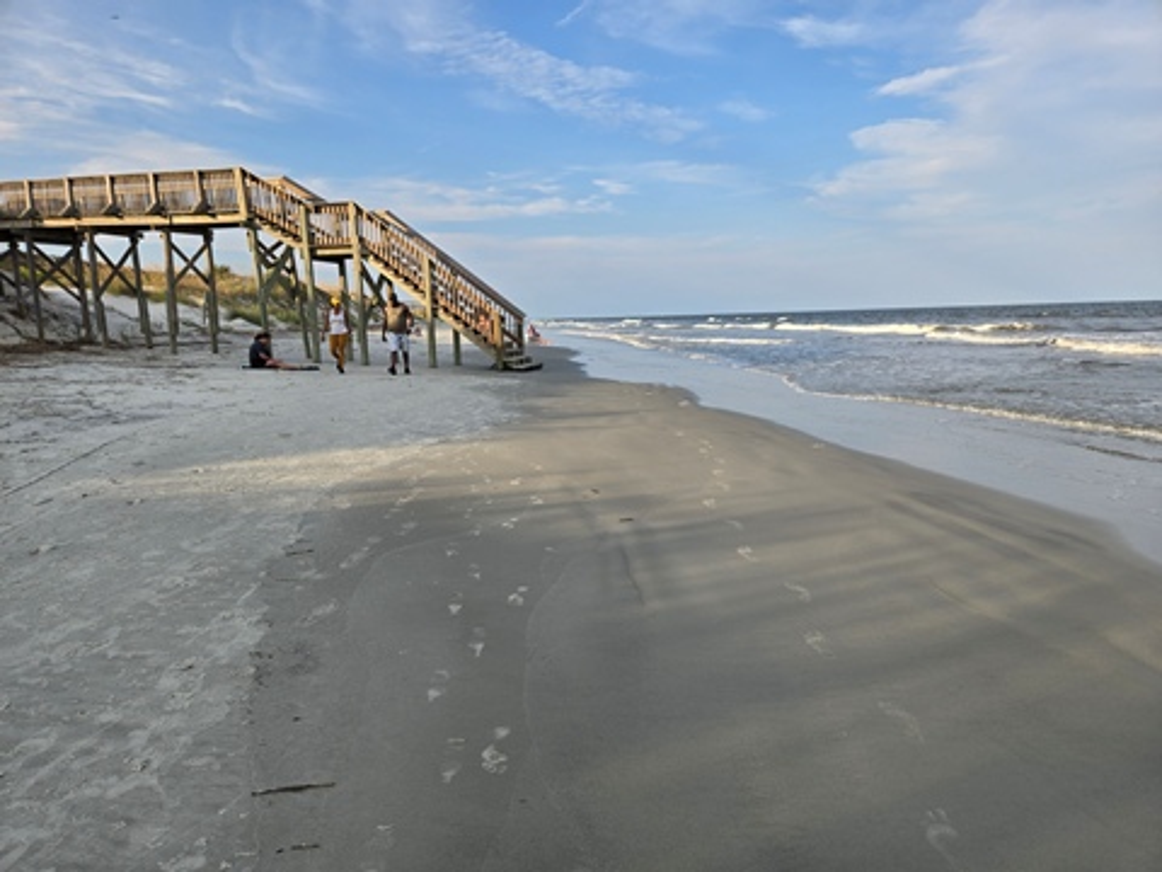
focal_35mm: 23
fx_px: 772
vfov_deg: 58.9
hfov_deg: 73.9
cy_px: 436
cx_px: 581
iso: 25
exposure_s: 1/1262
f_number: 1.8
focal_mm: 5.4
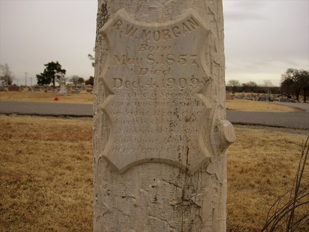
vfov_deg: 37.7
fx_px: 339
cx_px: 154
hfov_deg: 49.0
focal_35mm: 38
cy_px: 116
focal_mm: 7.8
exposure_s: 1/209
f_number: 2.8
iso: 79
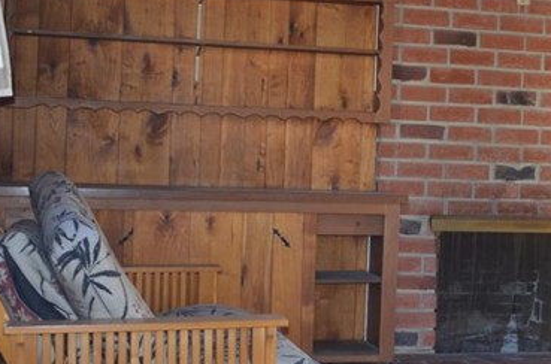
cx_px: 481
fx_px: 1145
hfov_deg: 26.3
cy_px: 157
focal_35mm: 75
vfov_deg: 18.1
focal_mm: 18
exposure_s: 1/60
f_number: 3.5
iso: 400
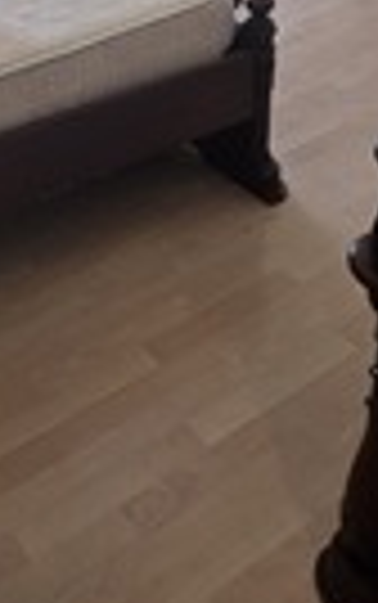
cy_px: -70
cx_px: -70
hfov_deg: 24.9
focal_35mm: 47
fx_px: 773
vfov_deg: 35.9
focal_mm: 2.2
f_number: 1.9
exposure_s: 1/100
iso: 250
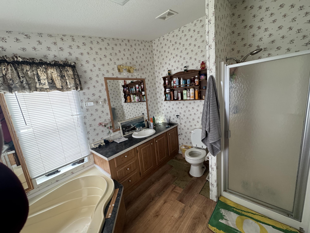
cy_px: 116
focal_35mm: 14
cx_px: 155
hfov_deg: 102.1
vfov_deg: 85.7
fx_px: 125
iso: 320
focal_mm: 2.22
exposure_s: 1/60
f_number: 2.2
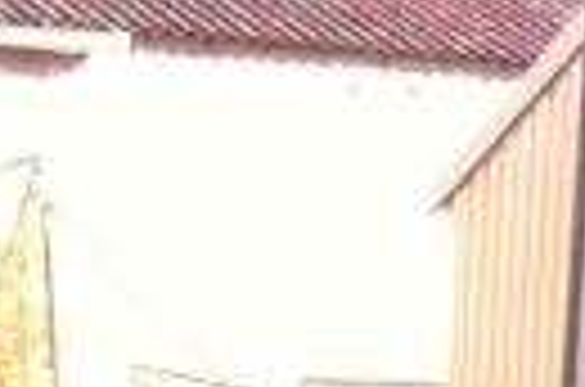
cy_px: 1690
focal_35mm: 287
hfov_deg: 7.2
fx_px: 4652
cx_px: 378
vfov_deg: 4.3
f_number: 2.8
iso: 80
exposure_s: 1/150
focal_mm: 3.85
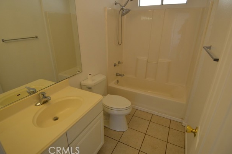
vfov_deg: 64.5
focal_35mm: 19
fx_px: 122
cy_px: 75
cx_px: 113
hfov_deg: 86.9
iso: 800
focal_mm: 12
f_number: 4
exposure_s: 1/50
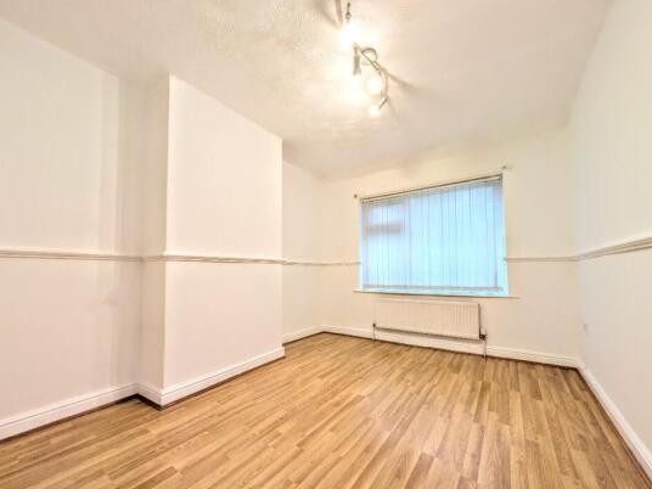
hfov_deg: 106.1
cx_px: 315
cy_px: 258
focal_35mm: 13
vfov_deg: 89.8
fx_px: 245
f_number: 1.7
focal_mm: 2.02
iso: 59
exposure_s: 1/41.2
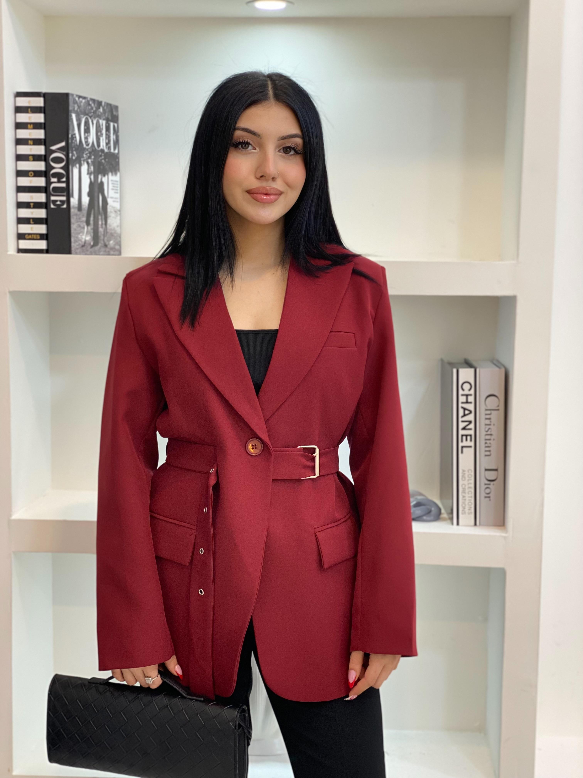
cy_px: 389
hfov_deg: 28.0
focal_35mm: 52
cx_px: 292
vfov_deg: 36.8
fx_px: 1168
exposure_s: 1/100
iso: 125
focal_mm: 6
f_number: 2
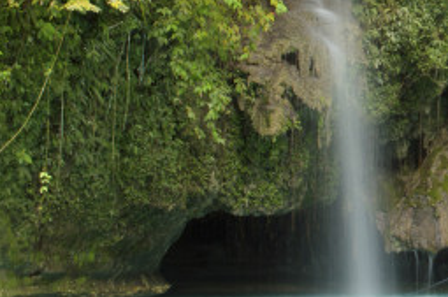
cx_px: 561
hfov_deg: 15.7
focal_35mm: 125
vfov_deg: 10.8
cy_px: -25
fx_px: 1553
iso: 100
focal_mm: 30
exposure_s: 1/2
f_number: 14
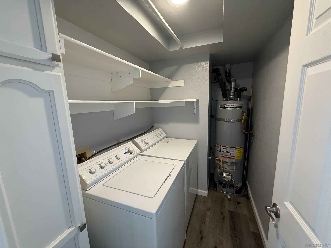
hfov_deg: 102.1
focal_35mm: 14
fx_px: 134
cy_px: 124
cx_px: 166
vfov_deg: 85.7
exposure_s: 1/120
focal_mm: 2.22
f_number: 2.2
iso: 320
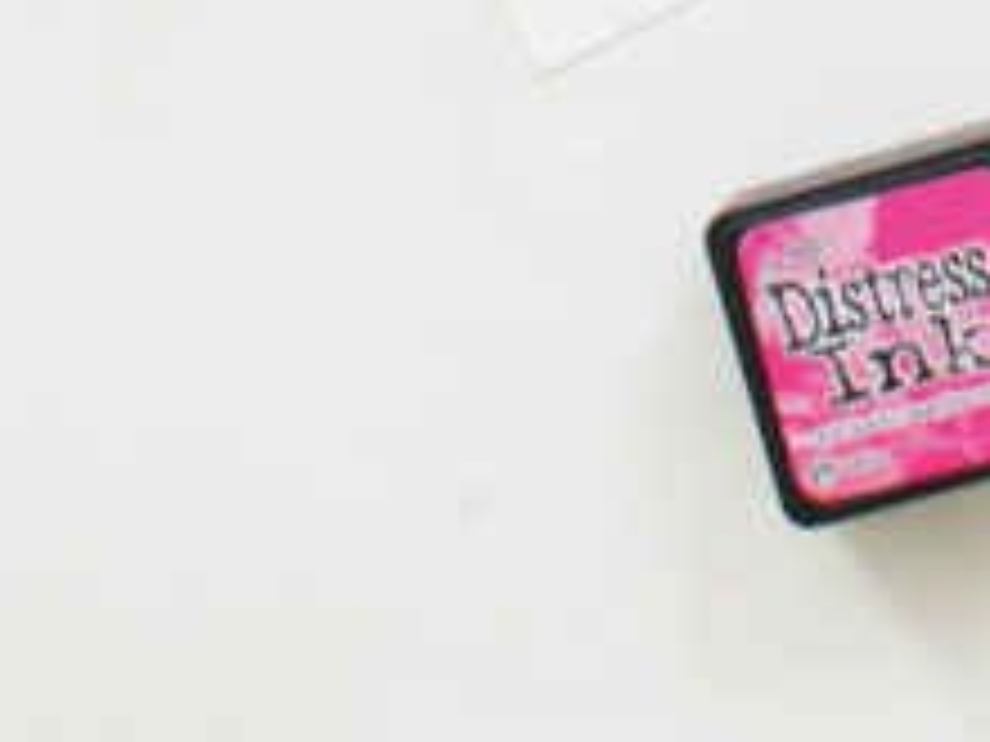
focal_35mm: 235
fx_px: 6728
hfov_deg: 8.2
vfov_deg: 6.0
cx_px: 1528
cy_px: -1192
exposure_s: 1/15
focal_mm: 35
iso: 200
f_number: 4.5
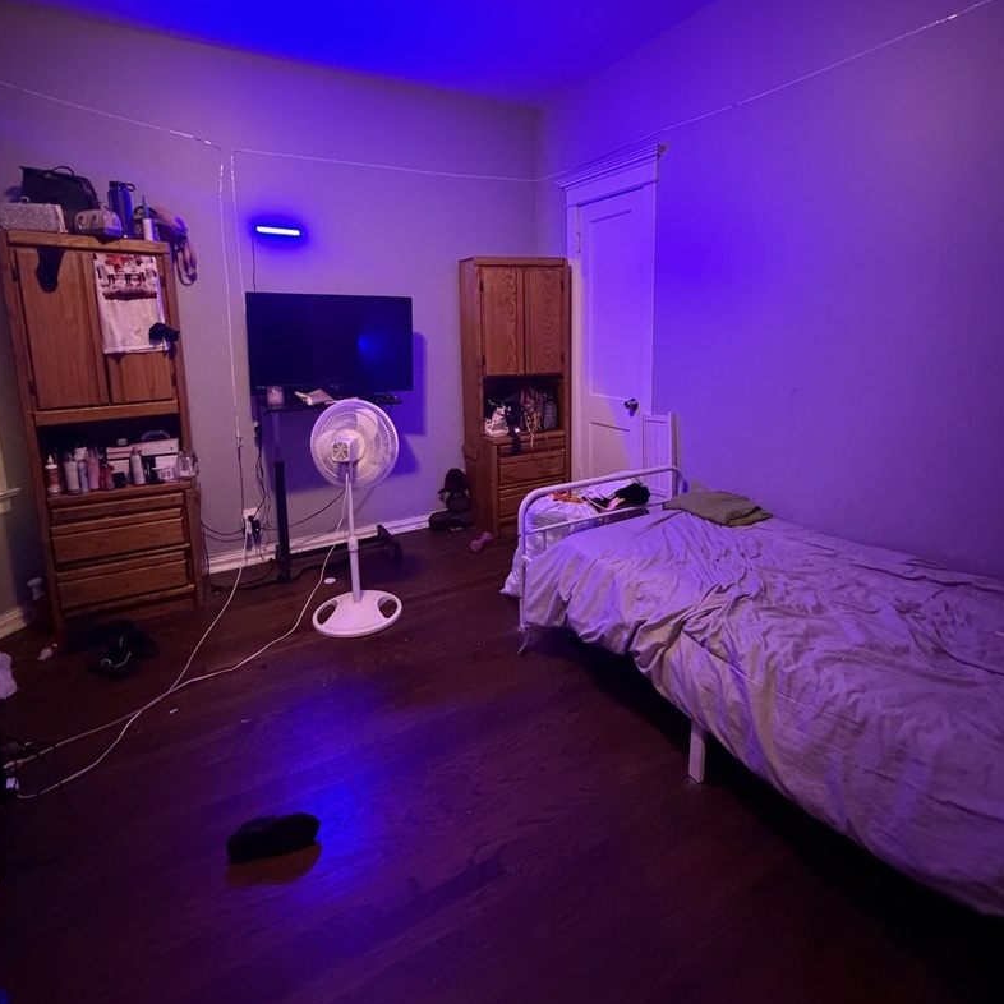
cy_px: 422
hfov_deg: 84.0
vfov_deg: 83.3
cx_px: 503
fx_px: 558
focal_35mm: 17
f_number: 2.2
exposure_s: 1/40
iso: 1250
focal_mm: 2.22
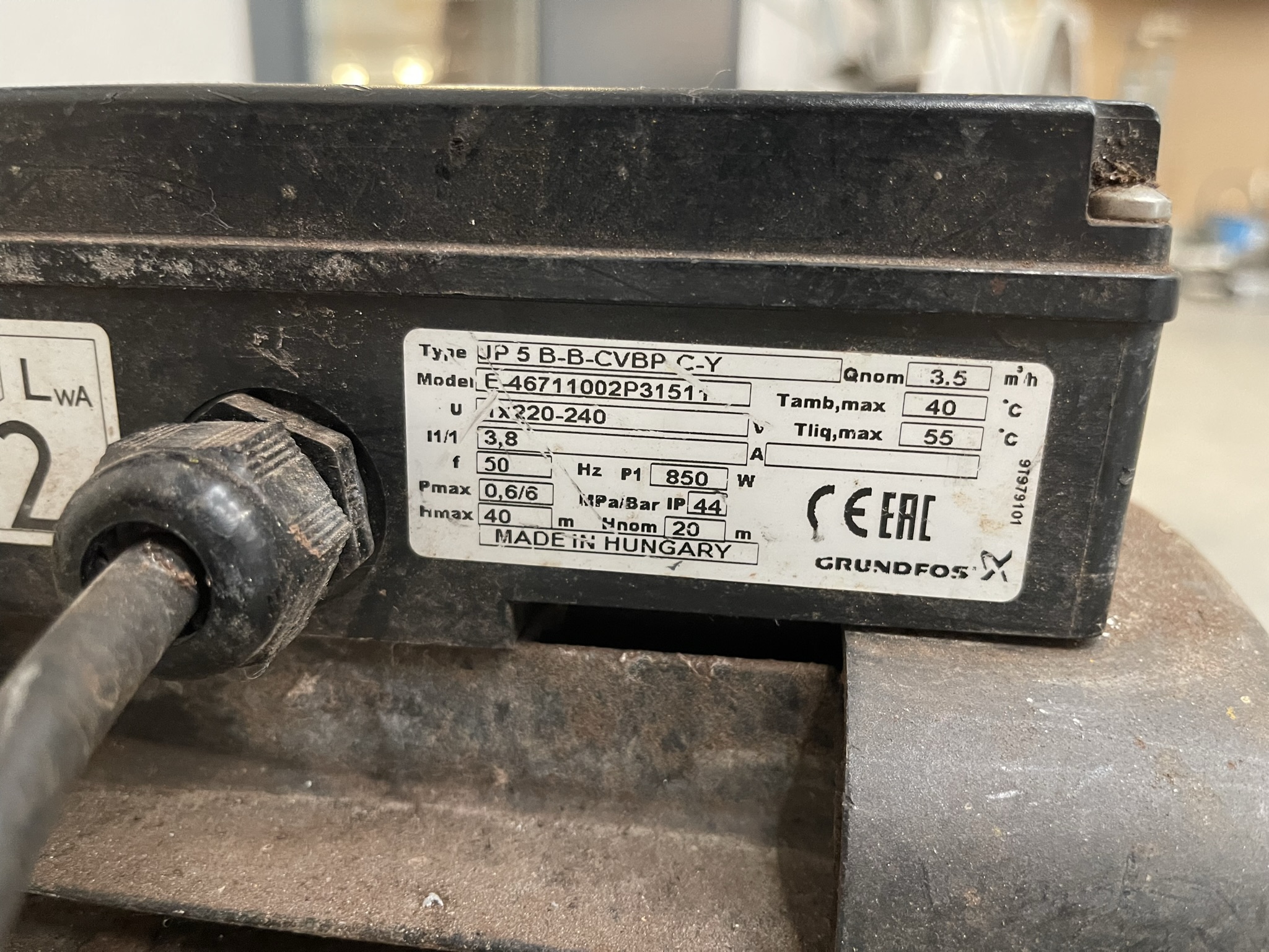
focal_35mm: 26
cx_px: 634
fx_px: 953
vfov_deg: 53.1
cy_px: 476
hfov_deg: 67.3
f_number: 1.6
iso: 500
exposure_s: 1/33
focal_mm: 5.1
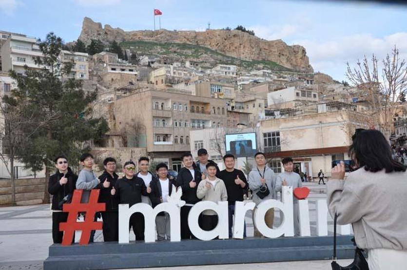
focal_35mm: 36
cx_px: 204
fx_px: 407
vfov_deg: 36.8
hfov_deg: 53.2
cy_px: 135
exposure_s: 1/125
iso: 200
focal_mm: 24
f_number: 11
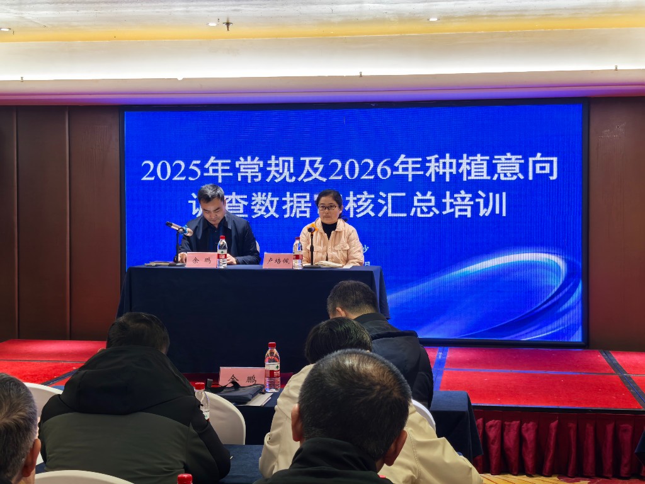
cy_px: 242
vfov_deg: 26.1
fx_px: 1043
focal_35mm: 56
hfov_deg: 34.3
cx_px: 322
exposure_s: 1/120
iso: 64
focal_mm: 6.98
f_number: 1.4
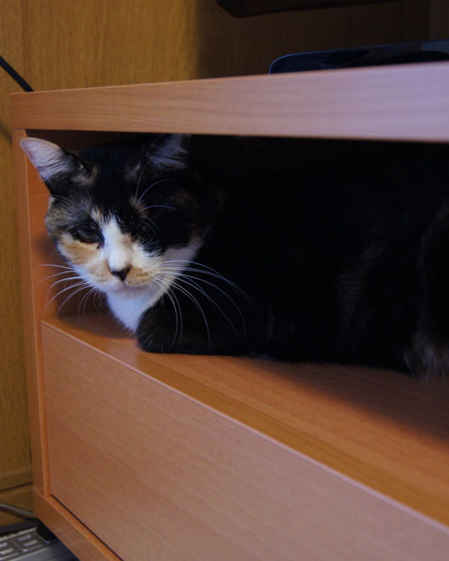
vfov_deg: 36.7
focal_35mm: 51
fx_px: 848
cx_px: 234
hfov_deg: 29.7
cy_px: 280
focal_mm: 24
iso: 1250
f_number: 4
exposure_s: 1/40
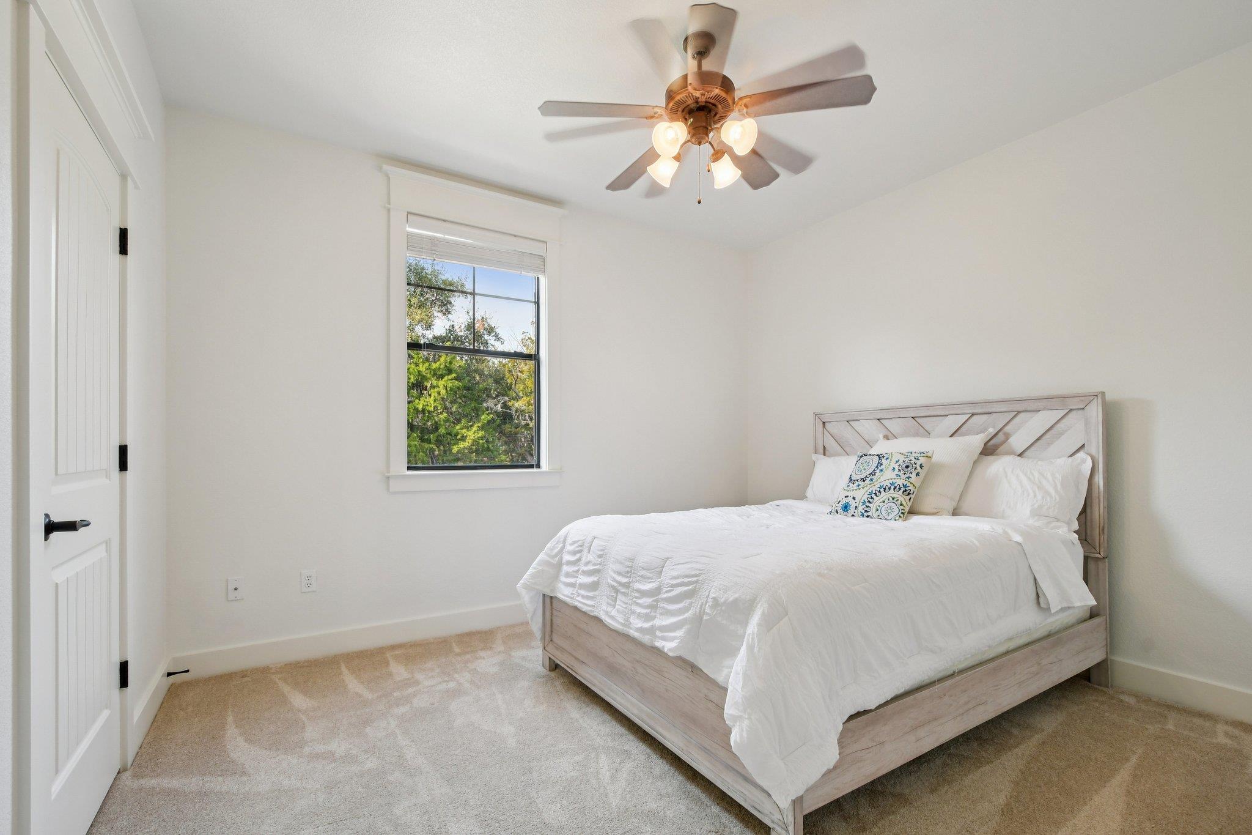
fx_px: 522
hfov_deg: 100.4
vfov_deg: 77.3
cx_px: 626
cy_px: 418
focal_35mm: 15
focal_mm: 10
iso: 400
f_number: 8
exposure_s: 1/60
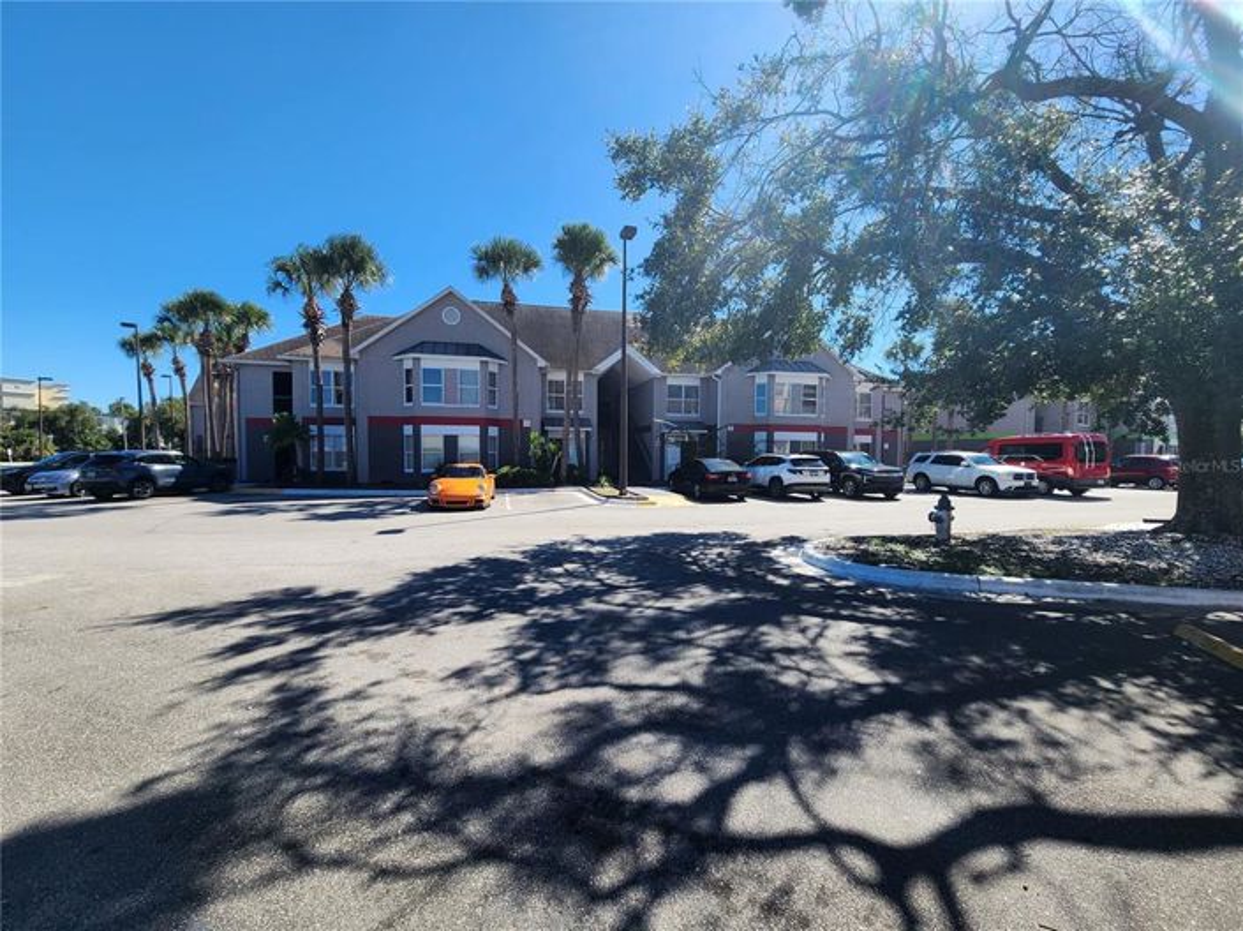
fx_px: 467
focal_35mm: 13
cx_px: 622
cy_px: 466
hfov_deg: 106.2
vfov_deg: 89.9
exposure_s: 1/1186
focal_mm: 2.2
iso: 50
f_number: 2.2
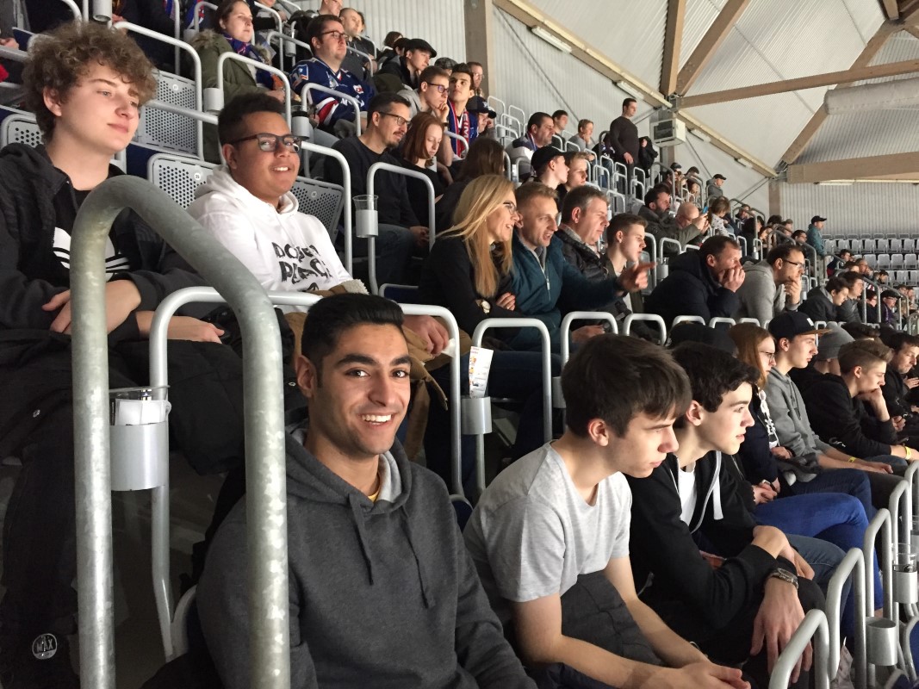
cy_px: 344
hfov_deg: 61.7
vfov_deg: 48.2
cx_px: 460
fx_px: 770
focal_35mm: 29
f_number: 2.2
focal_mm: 4.15
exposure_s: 1/17
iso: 250
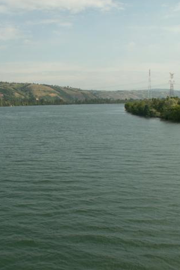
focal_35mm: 49
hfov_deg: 27.3
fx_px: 367
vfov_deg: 40.3
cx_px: 51
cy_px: 134
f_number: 7.1
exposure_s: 1/200
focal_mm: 5.86
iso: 50
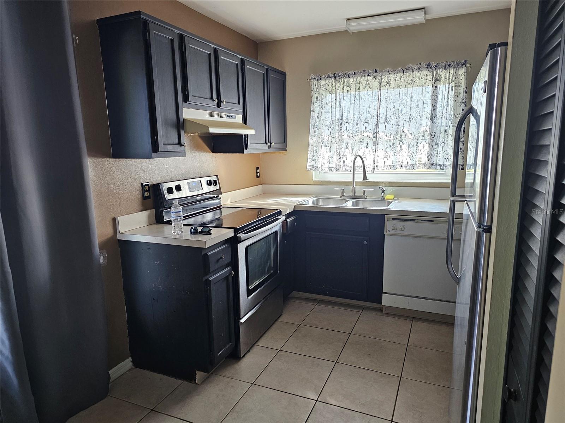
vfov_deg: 58.9
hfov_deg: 73.9
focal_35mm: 23
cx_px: 282
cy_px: 212
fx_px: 375
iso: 320
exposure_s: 1/120
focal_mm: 6.3
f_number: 1.7
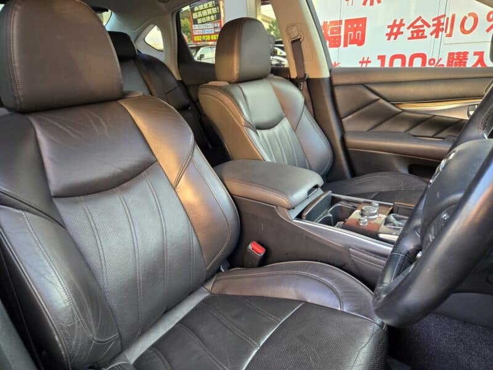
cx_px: 246
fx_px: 328
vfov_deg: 58.9
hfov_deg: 73.9
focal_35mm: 23
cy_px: 185
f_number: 1.8
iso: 160
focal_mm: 5.4
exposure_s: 1/100
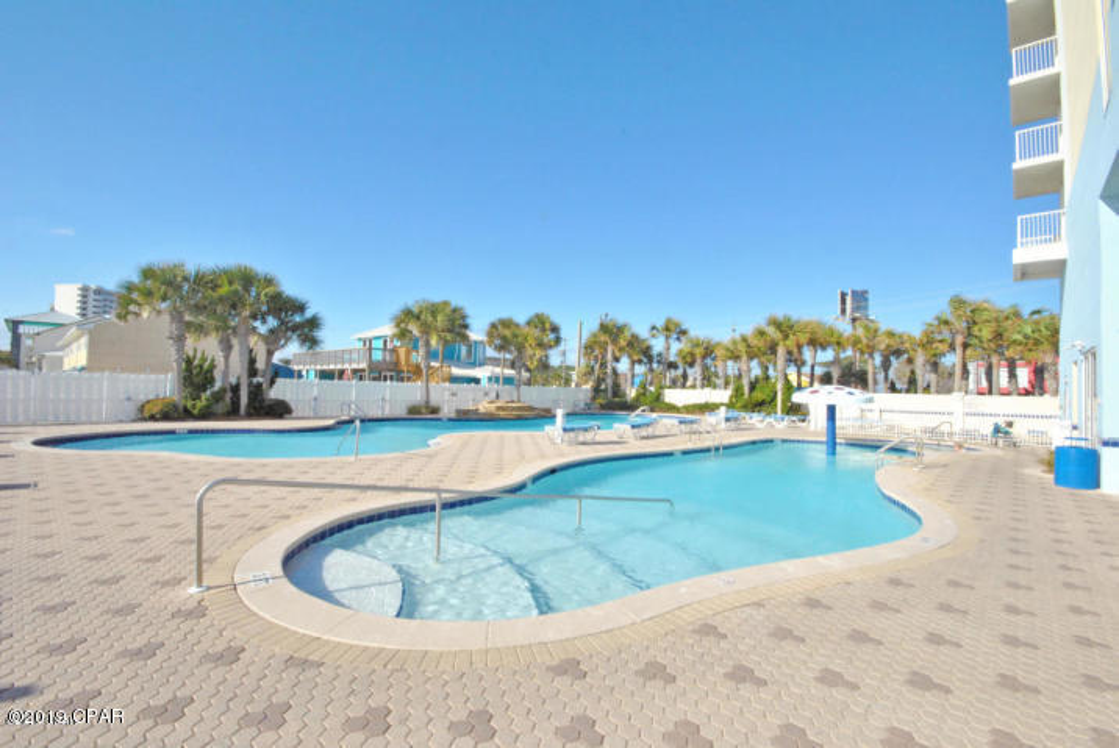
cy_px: 374
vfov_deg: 77.5
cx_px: 560
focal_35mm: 15
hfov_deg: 100.3
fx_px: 467
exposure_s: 1/200
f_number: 22
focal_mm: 10
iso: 800
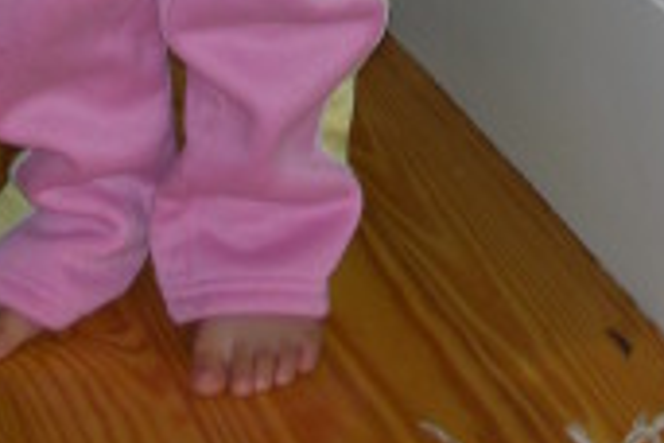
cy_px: -497
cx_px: 307
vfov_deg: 8.7
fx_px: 2730
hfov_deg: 13.9
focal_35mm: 148
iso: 50
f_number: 3.2
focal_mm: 7.7
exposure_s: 1/60
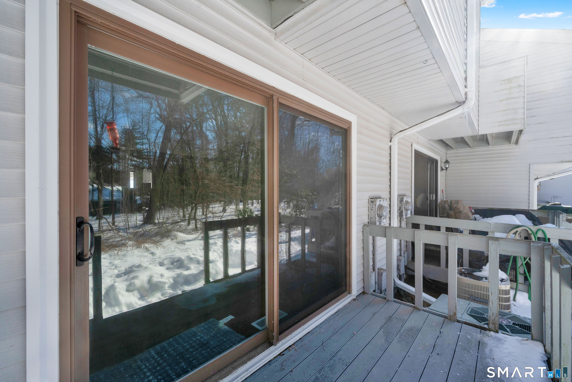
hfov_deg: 104.3
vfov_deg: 81.2
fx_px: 222
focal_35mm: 14
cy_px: 191
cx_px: 286
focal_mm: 14
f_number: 9
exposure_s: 1/640
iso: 640
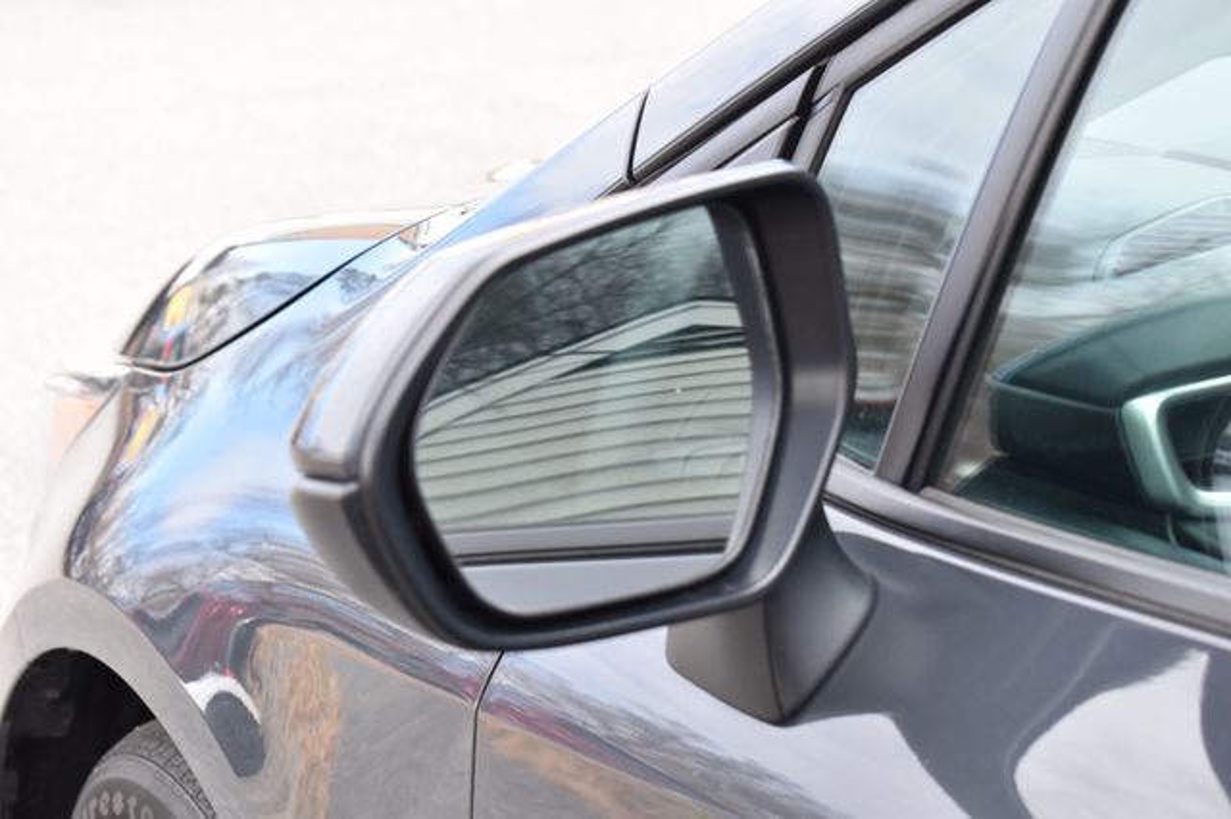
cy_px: 410
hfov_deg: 24.6
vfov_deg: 16.5
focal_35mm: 82
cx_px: 616
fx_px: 2819
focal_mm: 55
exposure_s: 1/125
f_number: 7.1
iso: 400
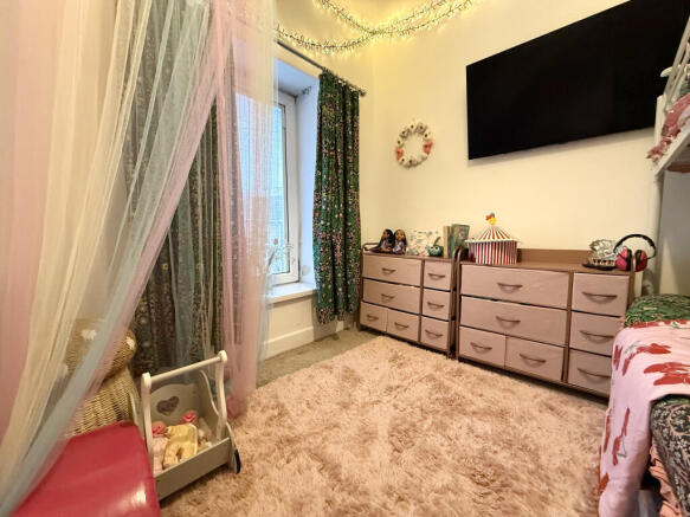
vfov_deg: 85.7
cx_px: 345
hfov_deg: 102.1
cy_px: 258
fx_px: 279
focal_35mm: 14
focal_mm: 2.22
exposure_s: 1/49
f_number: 2.2
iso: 500
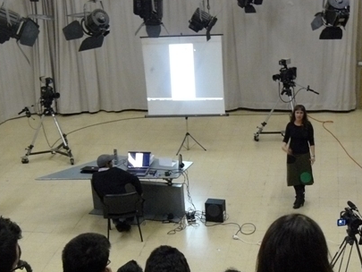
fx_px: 711
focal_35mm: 68
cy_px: 196
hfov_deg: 28.5
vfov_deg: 21.5
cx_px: 194
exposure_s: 1/13
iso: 400
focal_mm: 7.1
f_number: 2.8
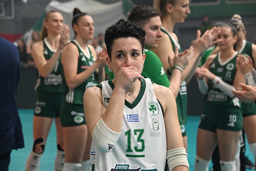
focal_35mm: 92
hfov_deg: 22.2
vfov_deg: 14.8
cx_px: 128
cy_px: 86
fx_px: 654
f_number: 5.3
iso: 1000
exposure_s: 1/125
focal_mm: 92
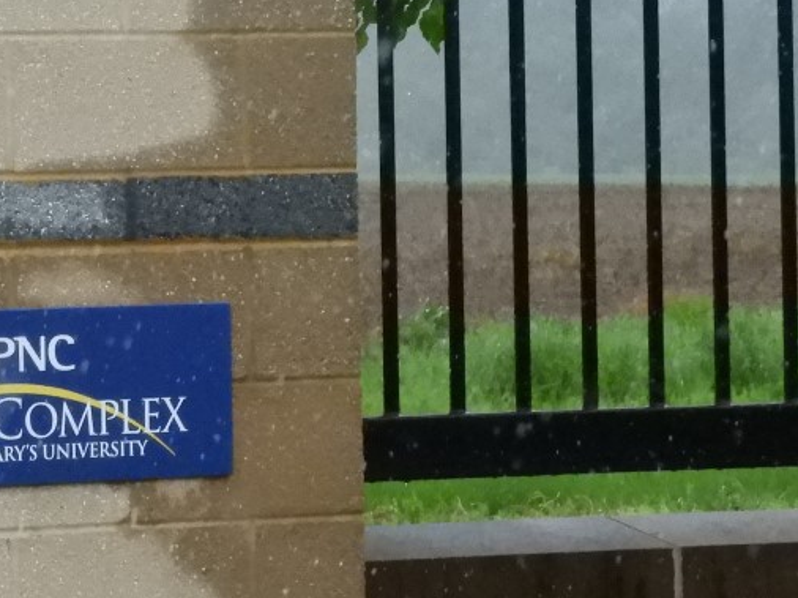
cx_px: -33
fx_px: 8203
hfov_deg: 5.6
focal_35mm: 356
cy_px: 188
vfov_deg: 4.2
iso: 1600
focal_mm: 22.4
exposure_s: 1/1600
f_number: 5
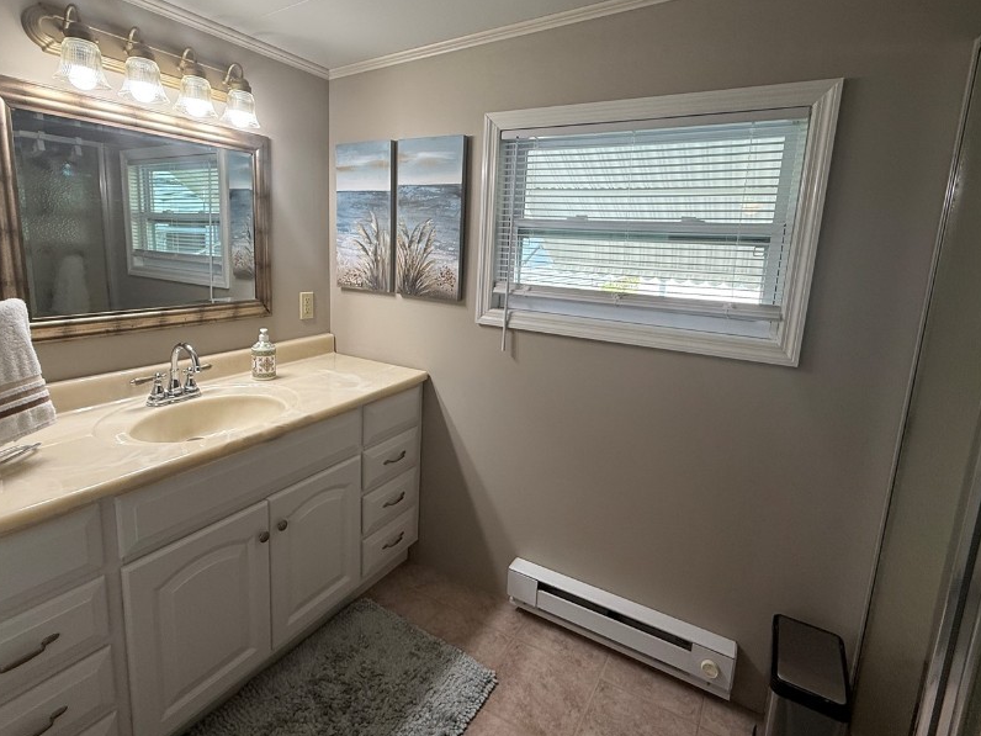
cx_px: 476
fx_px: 510
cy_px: 328
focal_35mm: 18
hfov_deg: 87.7
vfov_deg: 71.4
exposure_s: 1/120
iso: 100
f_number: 2.2
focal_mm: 2.22
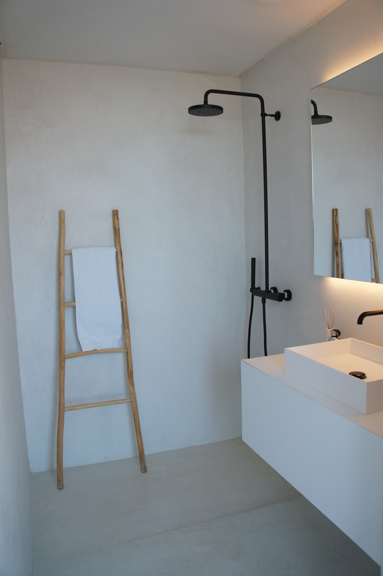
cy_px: 288
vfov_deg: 67.4
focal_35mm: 27
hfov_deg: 47.8
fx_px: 432
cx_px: 192
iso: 200
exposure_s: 1/40
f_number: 4.5
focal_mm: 18
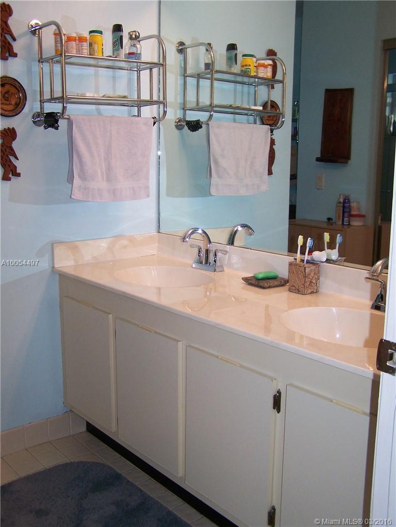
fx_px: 579
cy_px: 264
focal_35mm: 38
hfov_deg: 37.8
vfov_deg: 48.9
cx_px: 198
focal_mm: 6.3
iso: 160
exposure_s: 1/60
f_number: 2.8
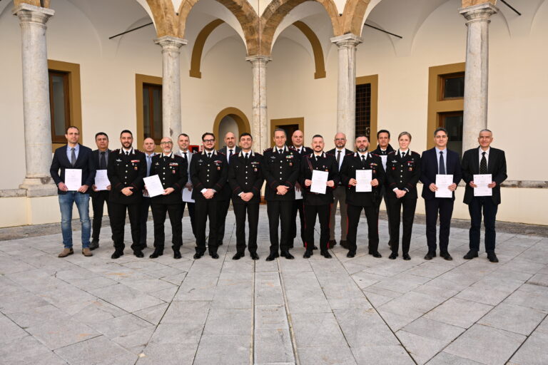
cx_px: 274
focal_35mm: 28
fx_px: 434
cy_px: 182
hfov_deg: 64.6
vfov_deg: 45.7
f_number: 5.6
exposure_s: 1/125
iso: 100
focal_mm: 28.5
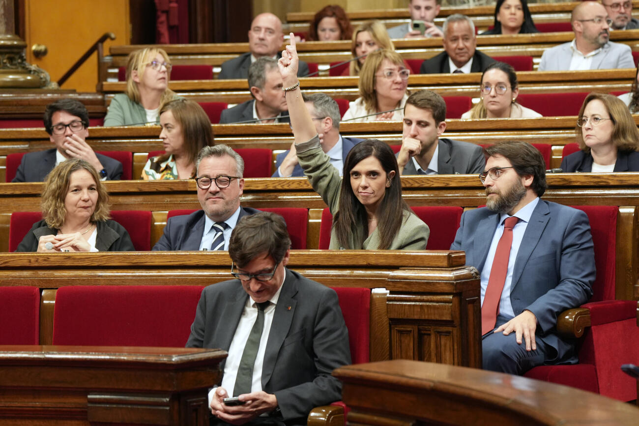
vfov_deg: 11.4
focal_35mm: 120
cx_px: 320
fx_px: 2130
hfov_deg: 17.1
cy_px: 213
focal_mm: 120
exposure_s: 1/160
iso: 3200
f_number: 4
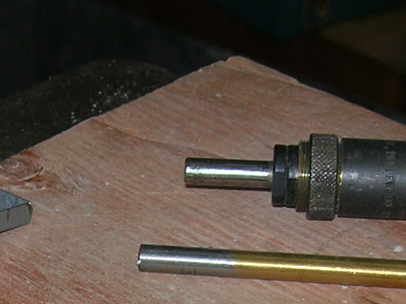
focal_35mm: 164
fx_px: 1922
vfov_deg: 8.8
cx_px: 26
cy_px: 449
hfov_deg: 12.0
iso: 64
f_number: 2.8
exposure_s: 1/60.1
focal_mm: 7.8
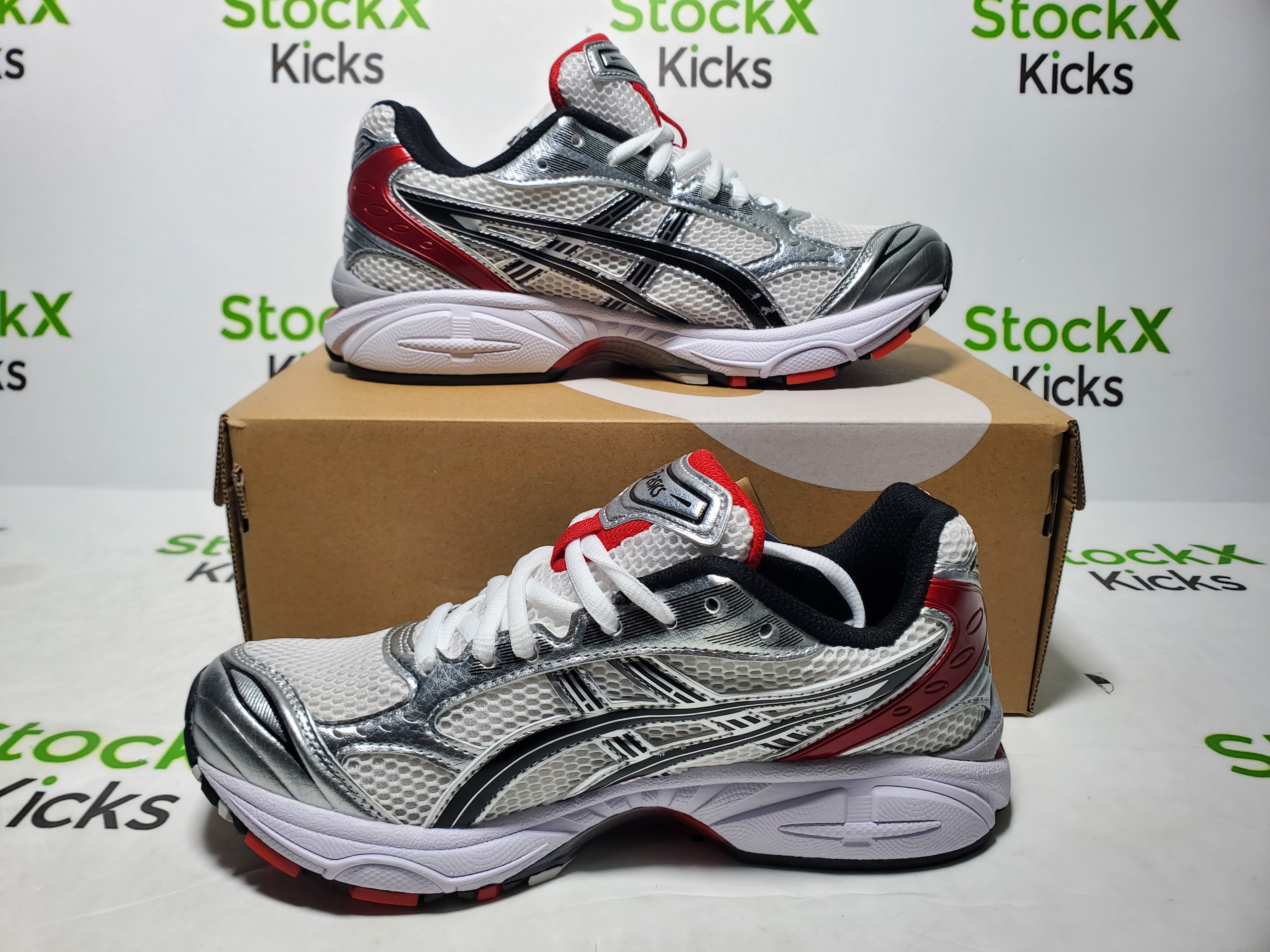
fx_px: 954
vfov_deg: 53.1
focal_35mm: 26
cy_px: 476
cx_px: 635
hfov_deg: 67.3
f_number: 2.4
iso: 50
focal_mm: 4.3
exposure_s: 1/202
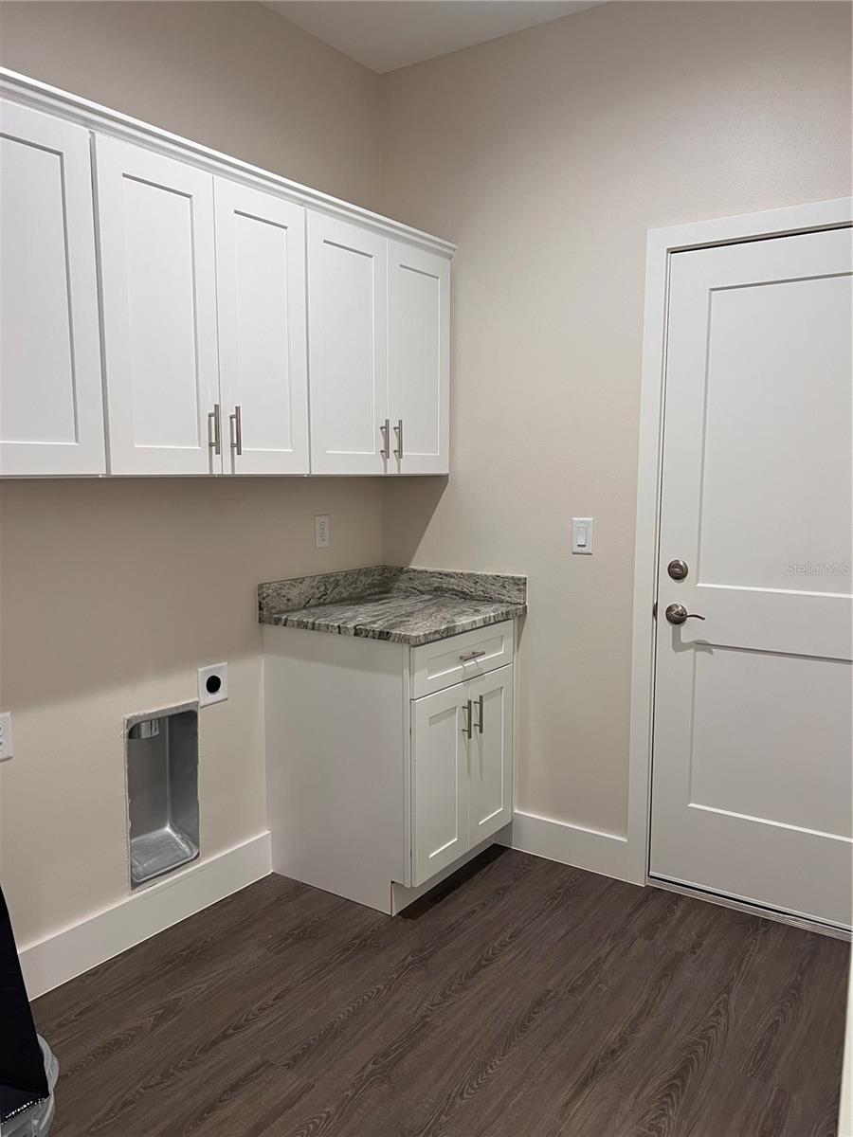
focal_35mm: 26
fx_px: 854
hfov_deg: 53.1
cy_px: 568
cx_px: 426
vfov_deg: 67.3
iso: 80
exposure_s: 1/60
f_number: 1.5
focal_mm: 5.7
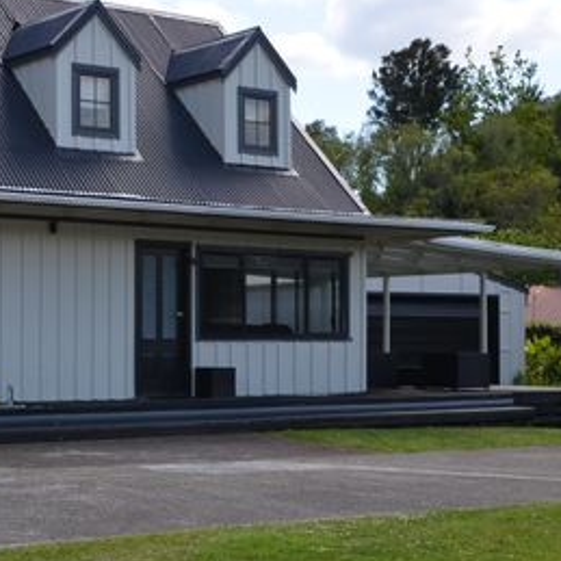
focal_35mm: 68
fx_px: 1247
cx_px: 80
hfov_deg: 24.8
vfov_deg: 25.3
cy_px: 327
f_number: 7.1
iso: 100
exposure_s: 1/200
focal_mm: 18
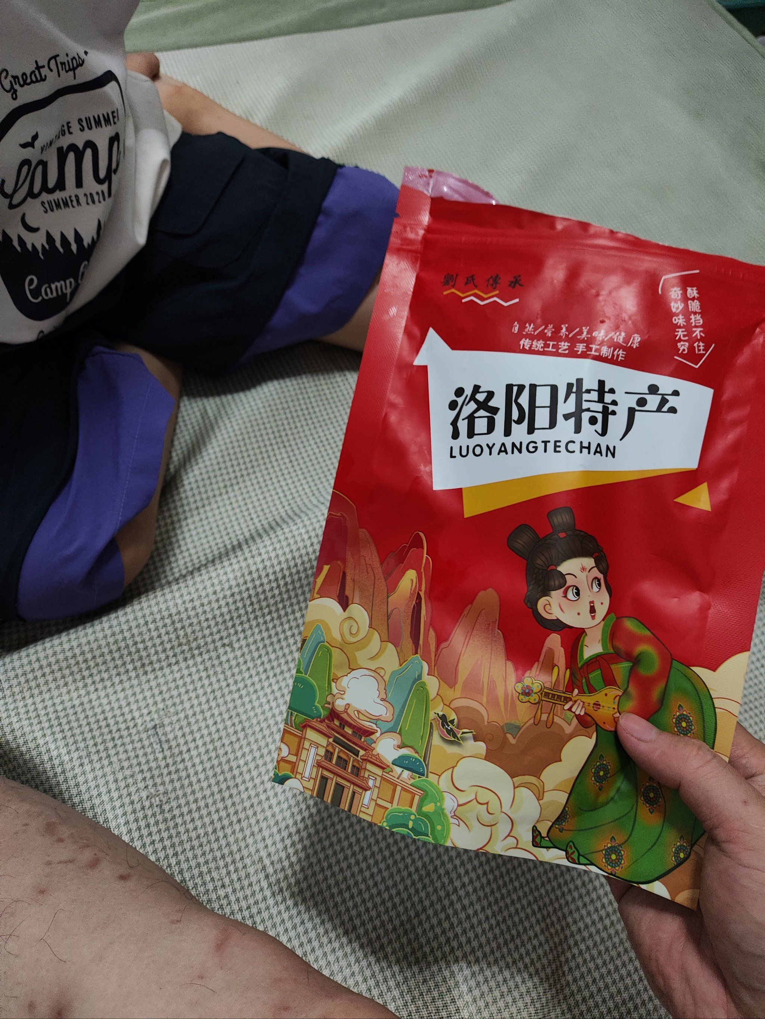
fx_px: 707
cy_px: 510
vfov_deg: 71.6
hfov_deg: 56.8
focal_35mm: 24
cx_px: 382
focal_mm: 4.68
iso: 525
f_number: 1.8
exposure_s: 1/33.3
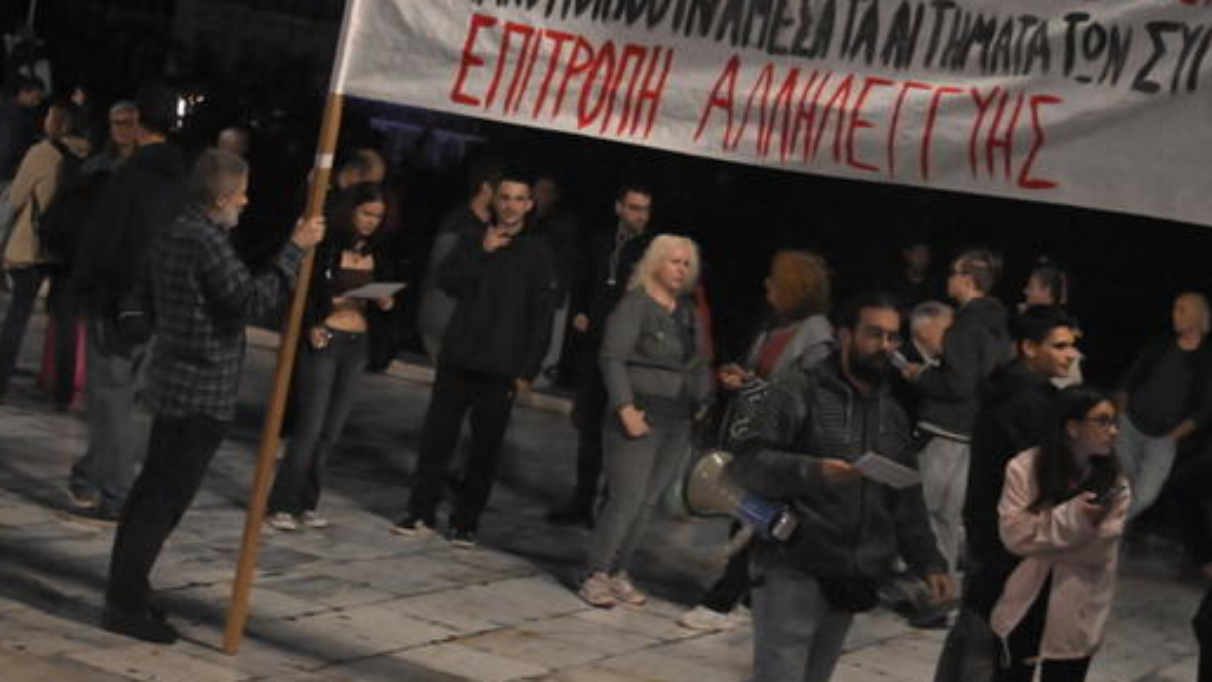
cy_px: 247
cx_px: 578
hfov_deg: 33.8
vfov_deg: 19.4
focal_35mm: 62
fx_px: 1992
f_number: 4
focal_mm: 38
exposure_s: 1/320
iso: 8000
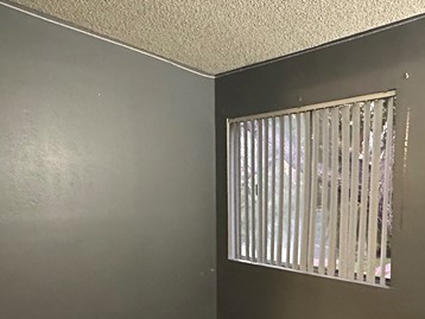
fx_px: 491
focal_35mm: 40
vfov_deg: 35.3
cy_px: 236
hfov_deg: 46.5
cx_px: 172
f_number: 2.2
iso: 1250
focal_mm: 2.22
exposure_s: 1/30
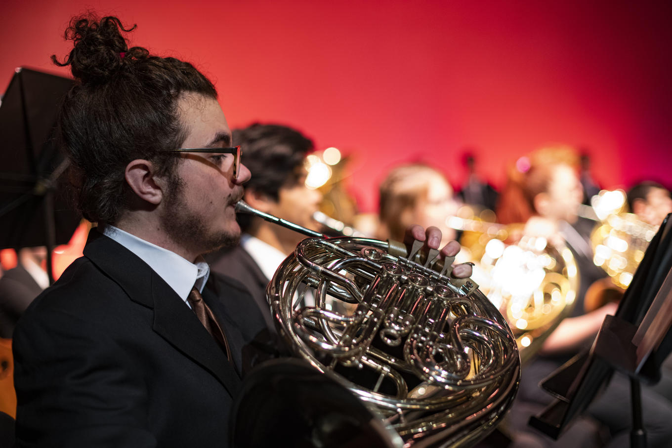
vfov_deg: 27.0
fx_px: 933
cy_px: 224
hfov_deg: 39.6
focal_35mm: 50
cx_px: 336
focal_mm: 50
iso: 1250
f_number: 2
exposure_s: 1/250
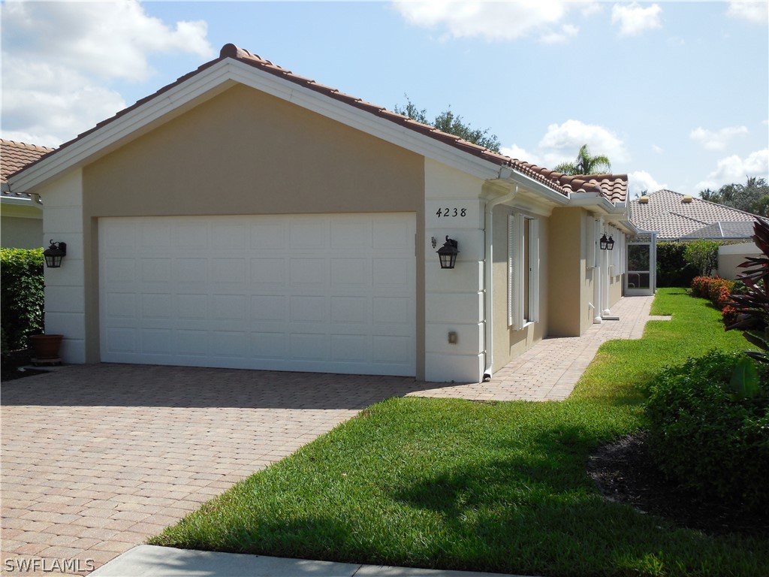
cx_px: 384
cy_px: 288
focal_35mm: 40
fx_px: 889
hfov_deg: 46.8
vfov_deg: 36.0
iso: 125
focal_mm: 7.1
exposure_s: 1/1250
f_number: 3.6
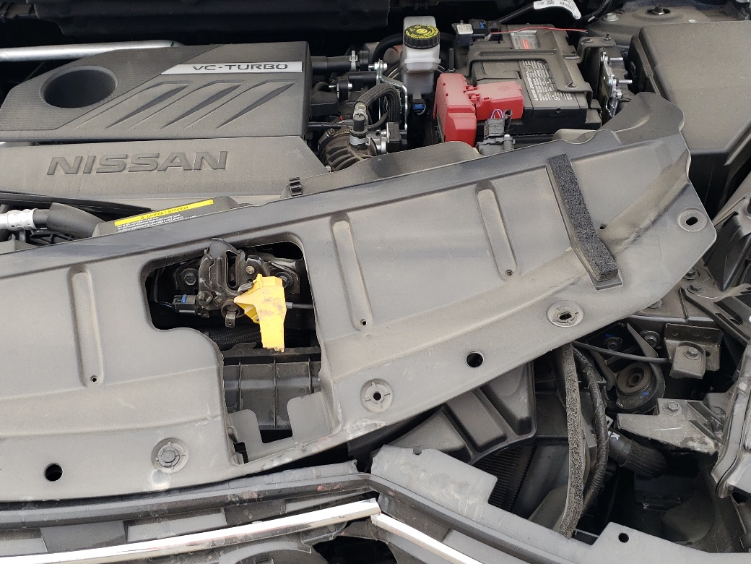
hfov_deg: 46.6
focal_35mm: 40
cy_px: 289
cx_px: 308
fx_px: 868
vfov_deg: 36.0
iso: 50
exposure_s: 1/357
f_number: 1.5
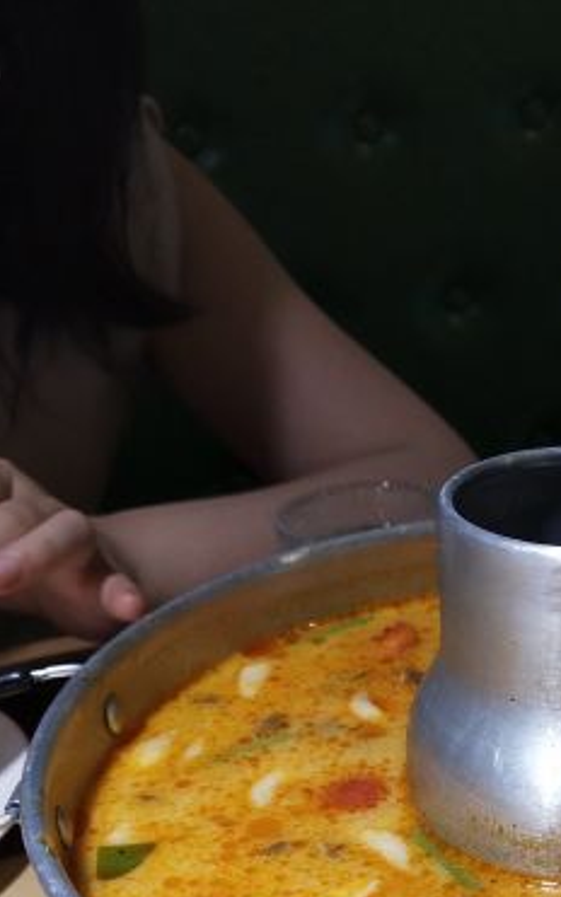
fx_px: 1467
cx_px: 538
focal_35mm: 60
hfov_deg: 21.0
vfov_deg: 32.4
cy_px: 800
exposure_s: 1/100
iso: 139
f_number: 1.8
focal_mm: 3.95
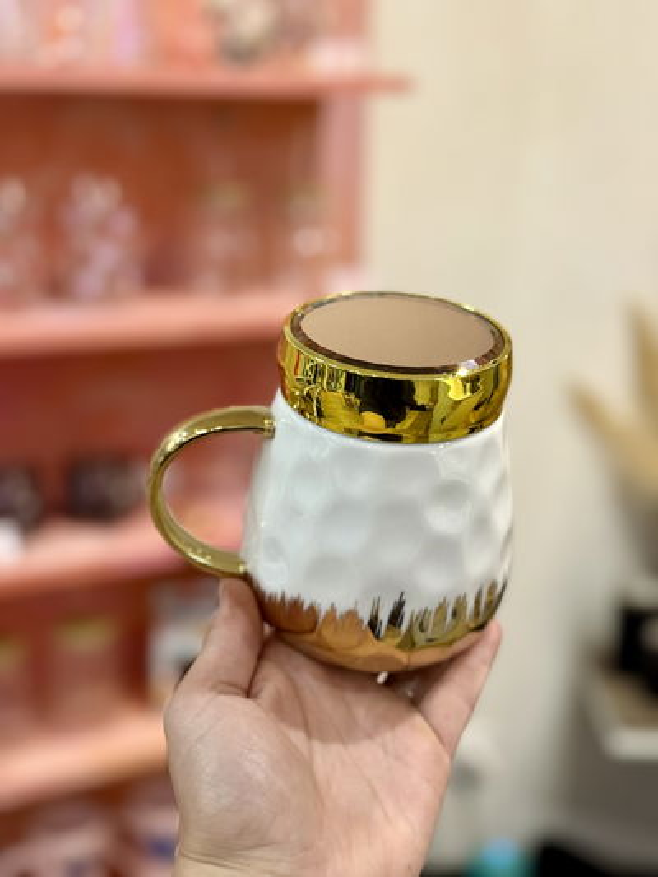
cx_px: 329
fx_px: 1216
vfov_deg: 39.6
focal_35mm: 48
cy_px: 438
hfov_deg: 30.3
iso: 160
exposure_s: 1/50
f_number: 1.78
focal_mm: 6.76
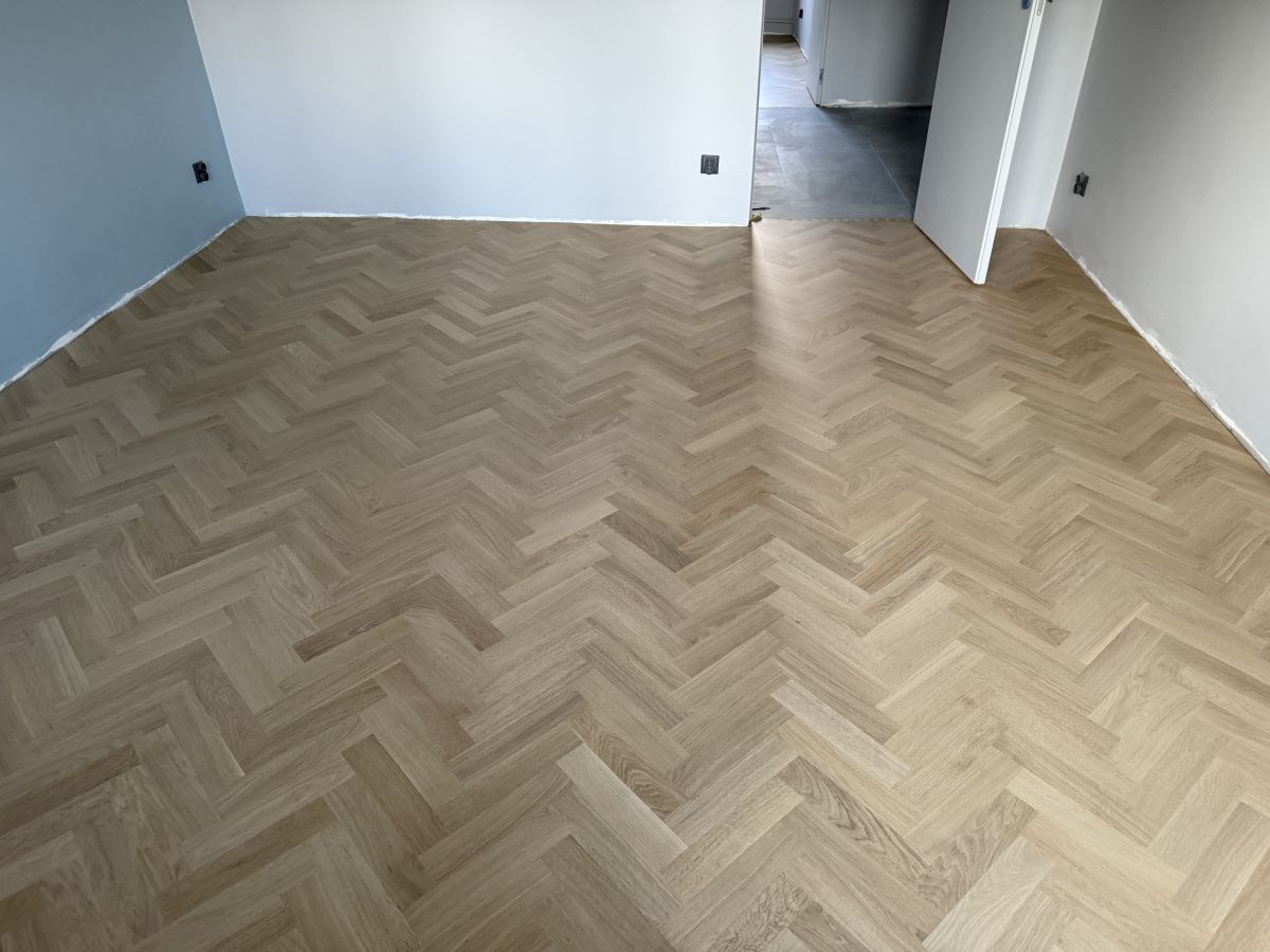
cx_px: 635
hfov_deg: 71.6
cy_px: 476
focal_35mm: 24
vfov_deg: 56.8
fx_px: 881
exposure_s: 1/47
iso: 200
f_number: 1.78
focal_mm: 6.76
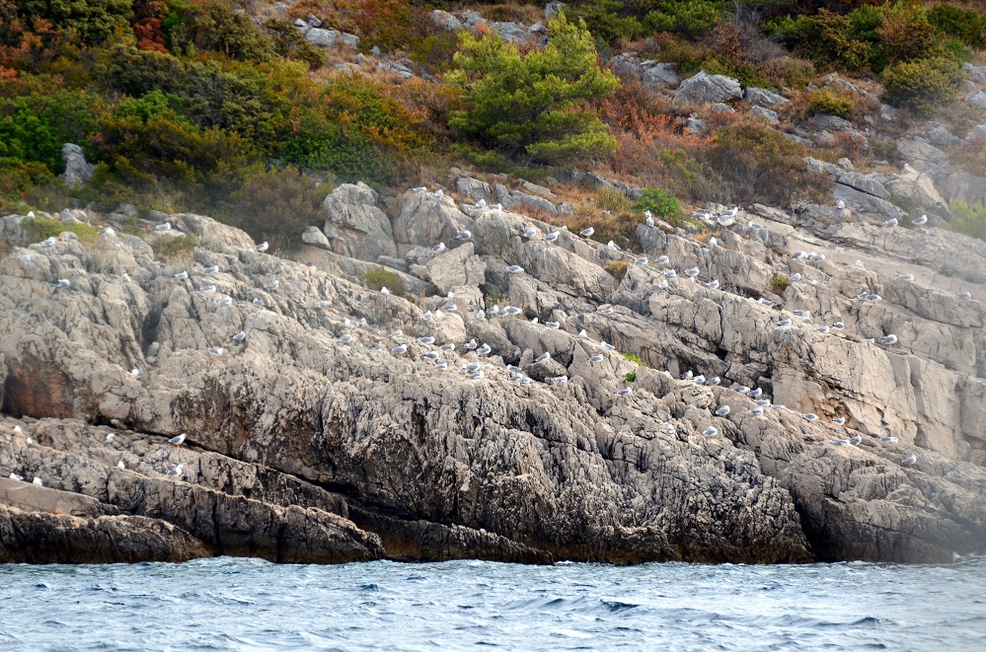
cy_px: 326
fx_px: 11476
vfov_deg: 3.3
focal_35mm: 420
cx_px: 493
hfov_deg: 4.9
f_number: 5.6
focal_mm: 280
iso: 640
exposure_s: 1/1250
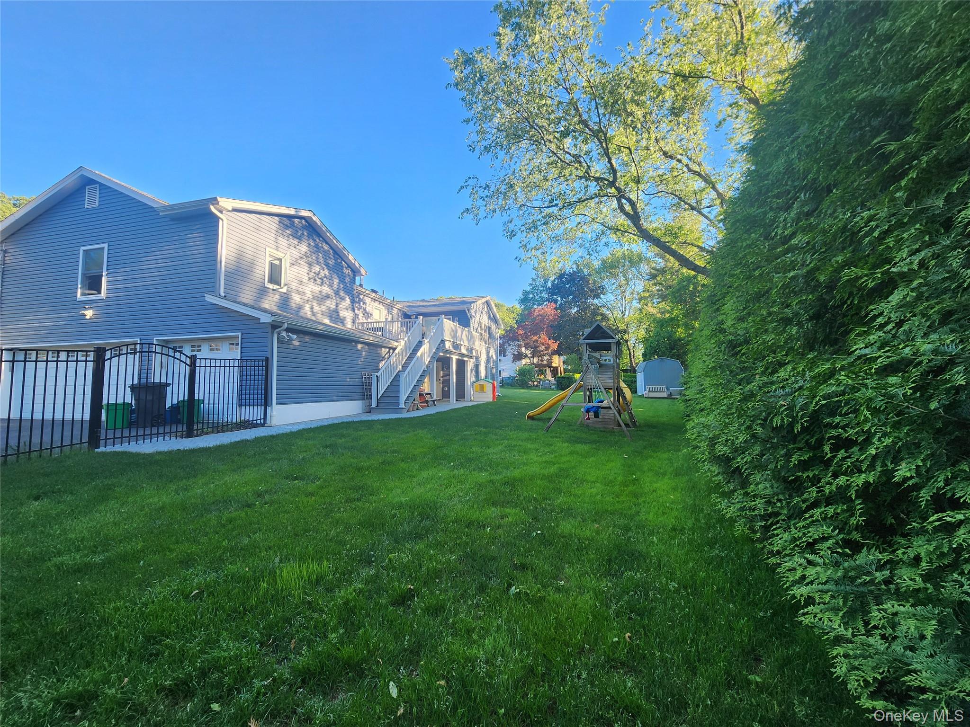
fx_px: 364
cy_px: 364
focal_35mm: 13
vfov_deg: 89.9
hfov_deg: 106.2
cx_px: 485
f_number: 2.2
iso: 50
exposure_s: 1/180
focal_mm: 2.2
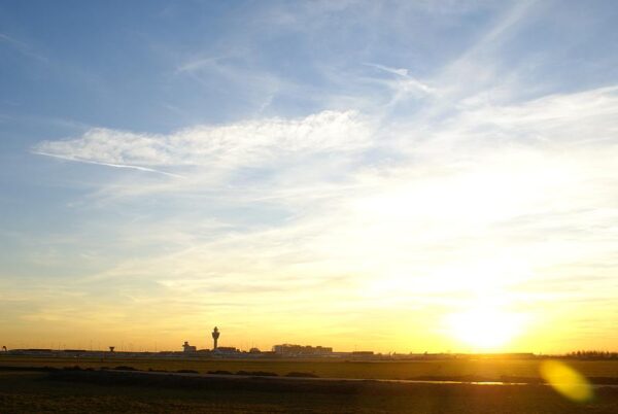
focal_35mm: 39
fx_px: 670
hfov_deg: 49.5
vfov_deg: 34.3
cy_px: 207
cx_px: 309
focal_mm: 26
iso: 100
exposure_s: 1/60
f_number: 9
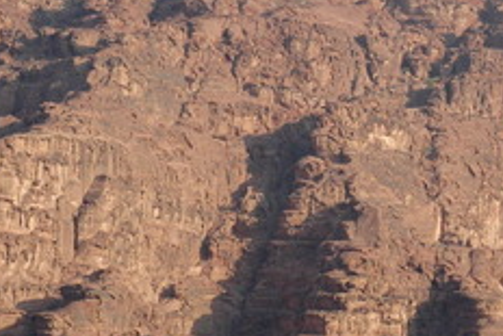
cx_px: 544
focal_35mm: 223
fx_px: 3118
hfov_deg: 9.1
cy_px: 38
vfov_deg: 6.2
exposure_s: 1/400
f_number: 11
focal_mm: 48
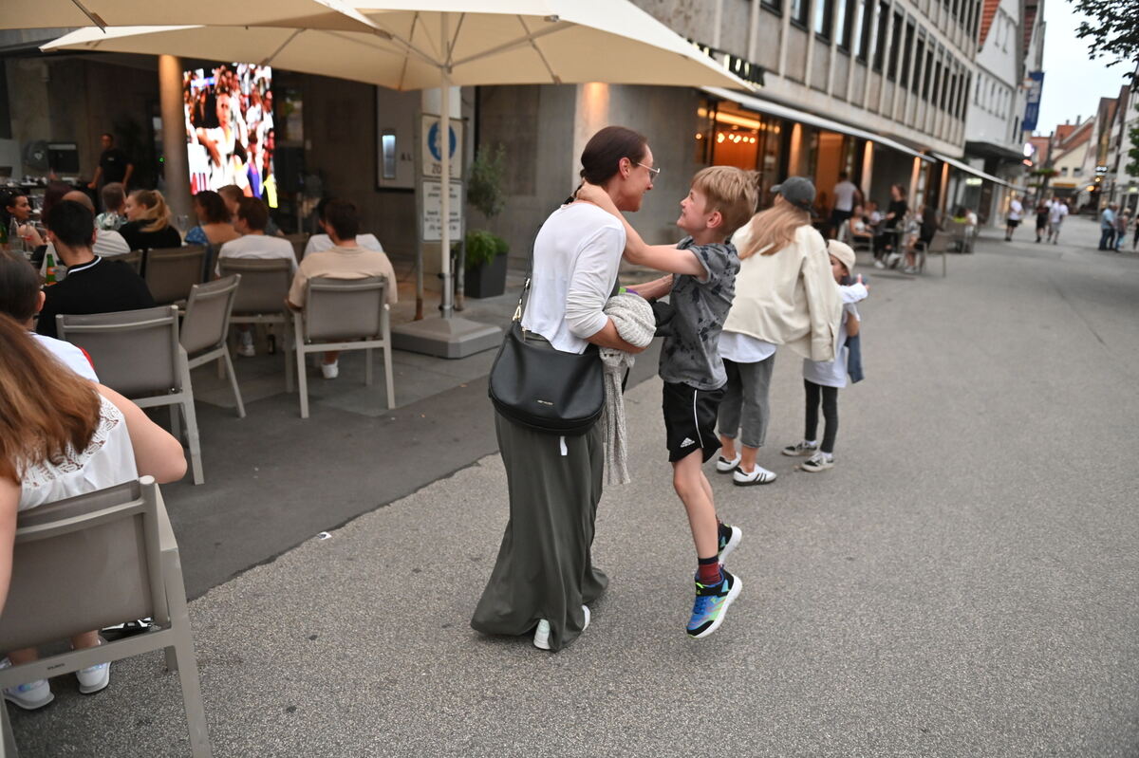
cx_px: 570
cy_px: 379
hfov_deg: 73.8
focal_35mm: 24
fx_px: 759
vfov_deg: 53.1
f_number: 2.8
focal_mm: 24
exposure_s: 1/250
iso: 2500
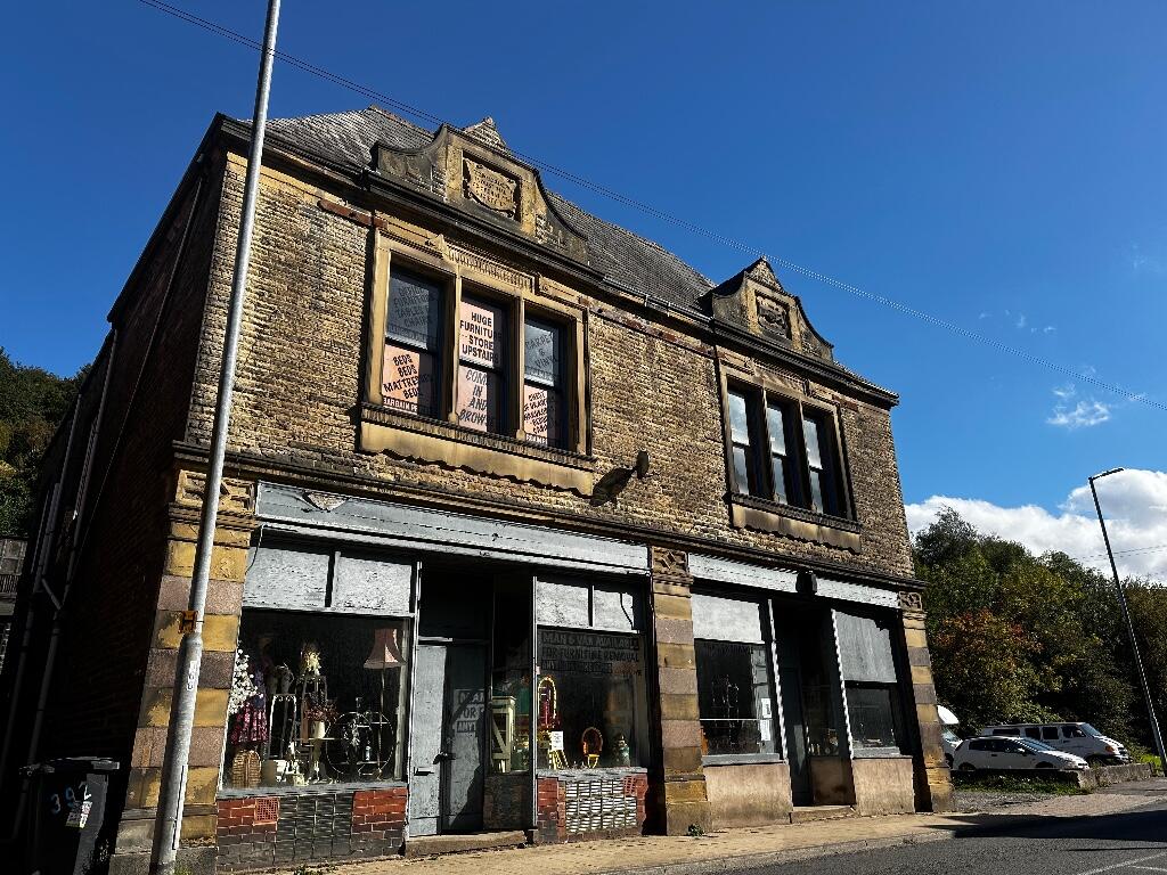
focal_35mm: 24
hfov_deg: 71.6
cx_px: 584
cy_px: 438
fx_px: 809
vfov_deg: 56.8
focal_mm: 6.86
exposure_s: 1/3861
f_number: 1.78
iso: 80
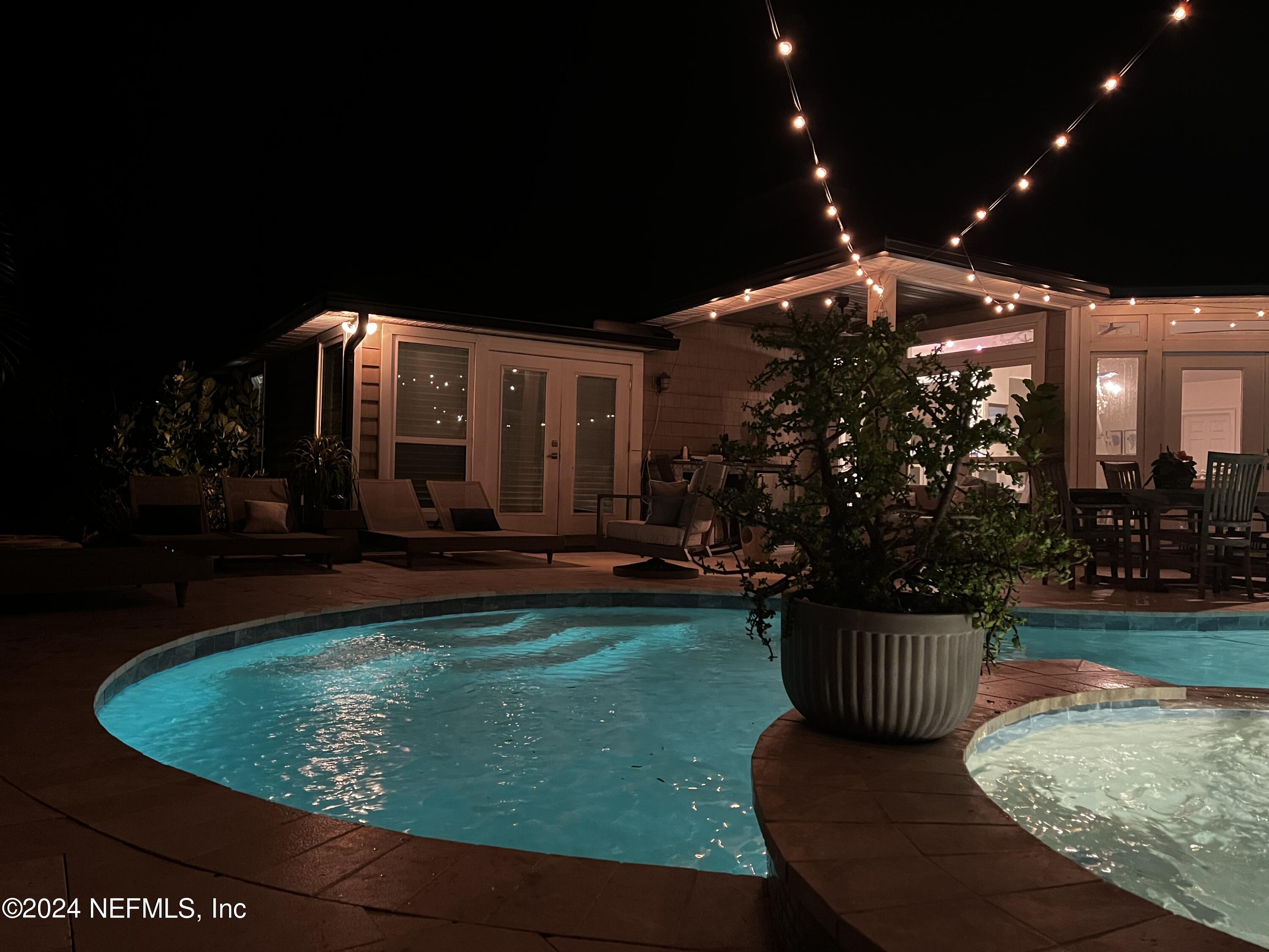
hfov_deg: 67.3
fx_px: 953
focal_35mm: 26
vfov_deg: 53.1
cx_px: 634
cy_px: 476
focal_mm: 5.1
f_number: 1.6
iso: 800
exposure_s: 1/30
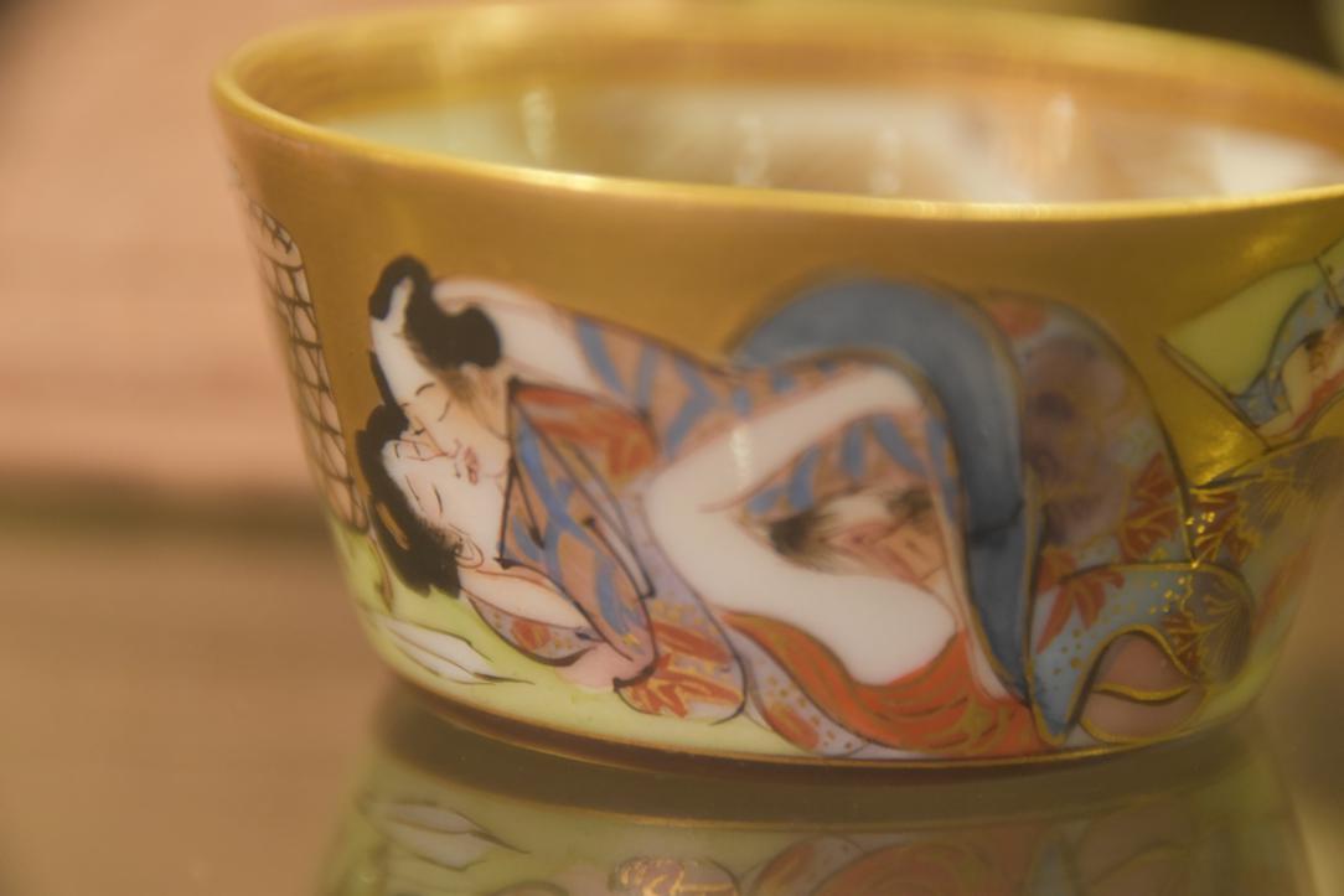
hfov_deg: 5.5
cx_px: 672
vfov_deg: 3.7
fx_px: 14001
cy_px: 448
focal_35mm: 375
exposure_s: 1/125
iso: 2500
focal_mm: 250
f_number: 6.3
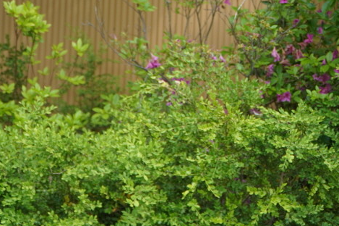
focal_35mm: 96
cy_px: 82
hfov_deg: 20.6
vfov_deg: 14.2
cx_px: 339
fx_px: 903
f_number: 4
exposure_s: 1/200
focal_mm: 30
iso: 100
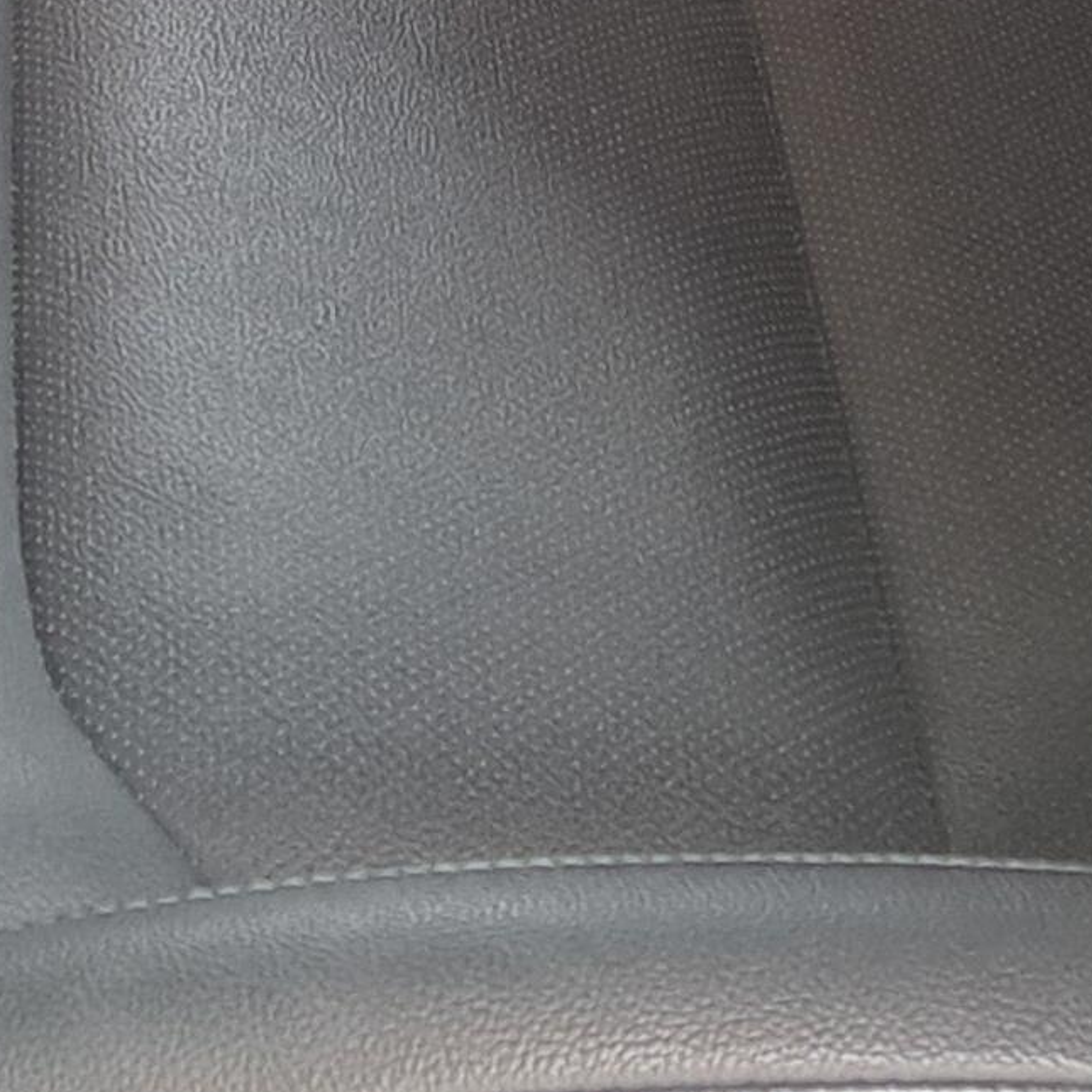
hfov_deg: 11.5
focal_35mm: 152
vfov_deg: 10.6
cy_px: -1040
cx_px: 479
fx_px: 5425
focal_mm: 5.23
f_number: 1.8
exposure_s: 1/50
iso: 125
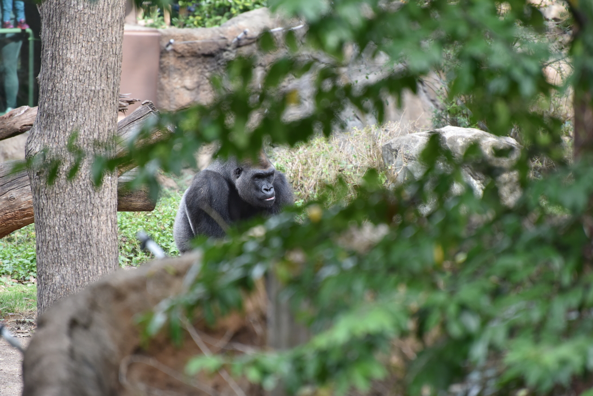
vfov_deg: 4.6
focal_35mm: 300
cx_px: 296
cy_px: 198
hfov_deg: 6.9
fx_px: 4942
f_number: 5.6
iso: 1000
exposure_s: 1/640
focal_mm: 300
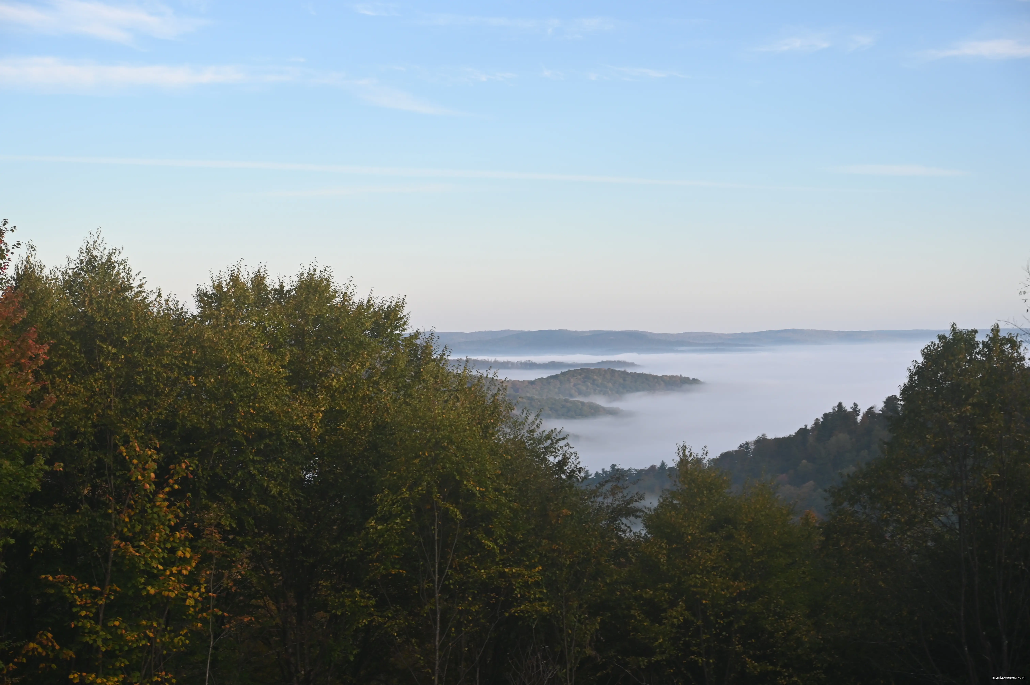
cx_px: 515
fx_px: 2001
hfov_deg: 28.9
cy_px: 342
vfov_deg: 19.4
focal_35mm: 70
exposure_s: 1/250
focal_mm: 70
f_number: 5.6
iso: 140
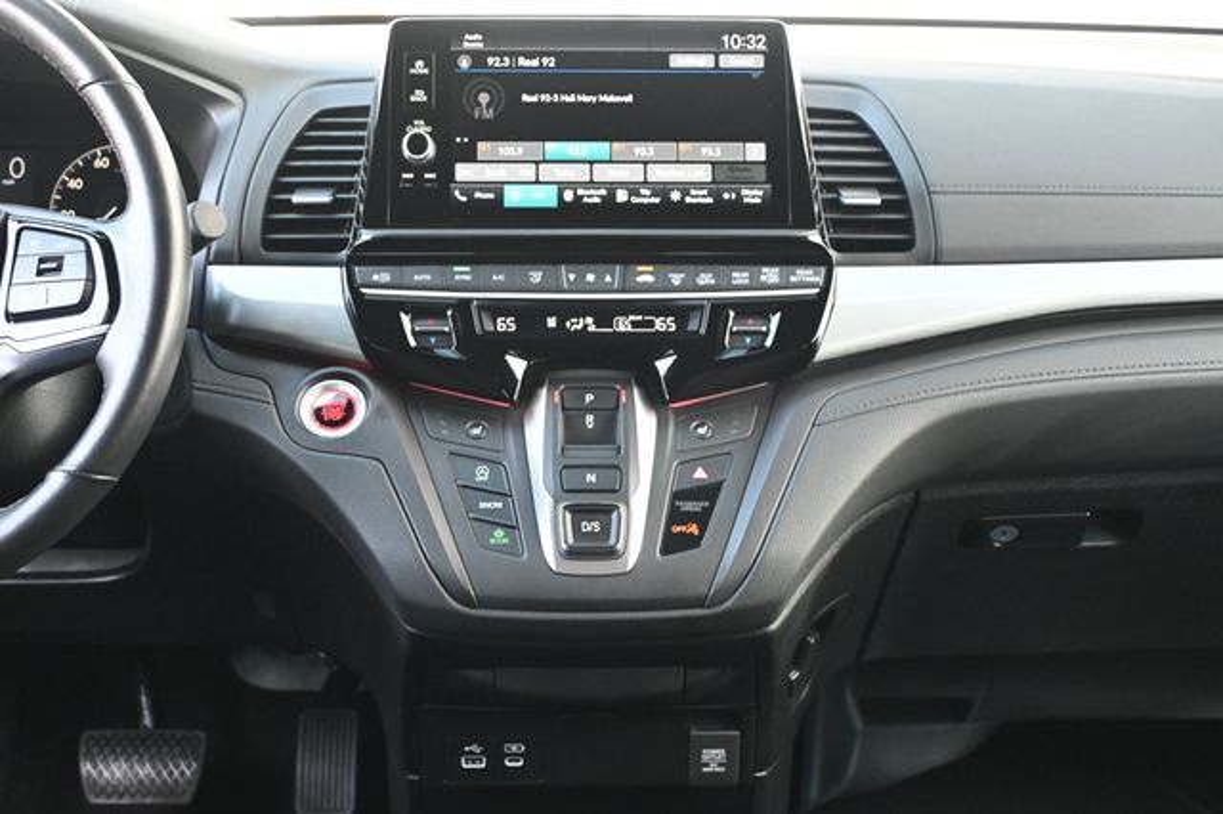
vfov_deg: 26.5
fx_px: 1732
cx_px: 612
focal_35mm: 51
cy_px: 407
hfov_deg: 38.9
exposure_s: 1/125
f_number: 5
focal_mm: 34
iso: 2800
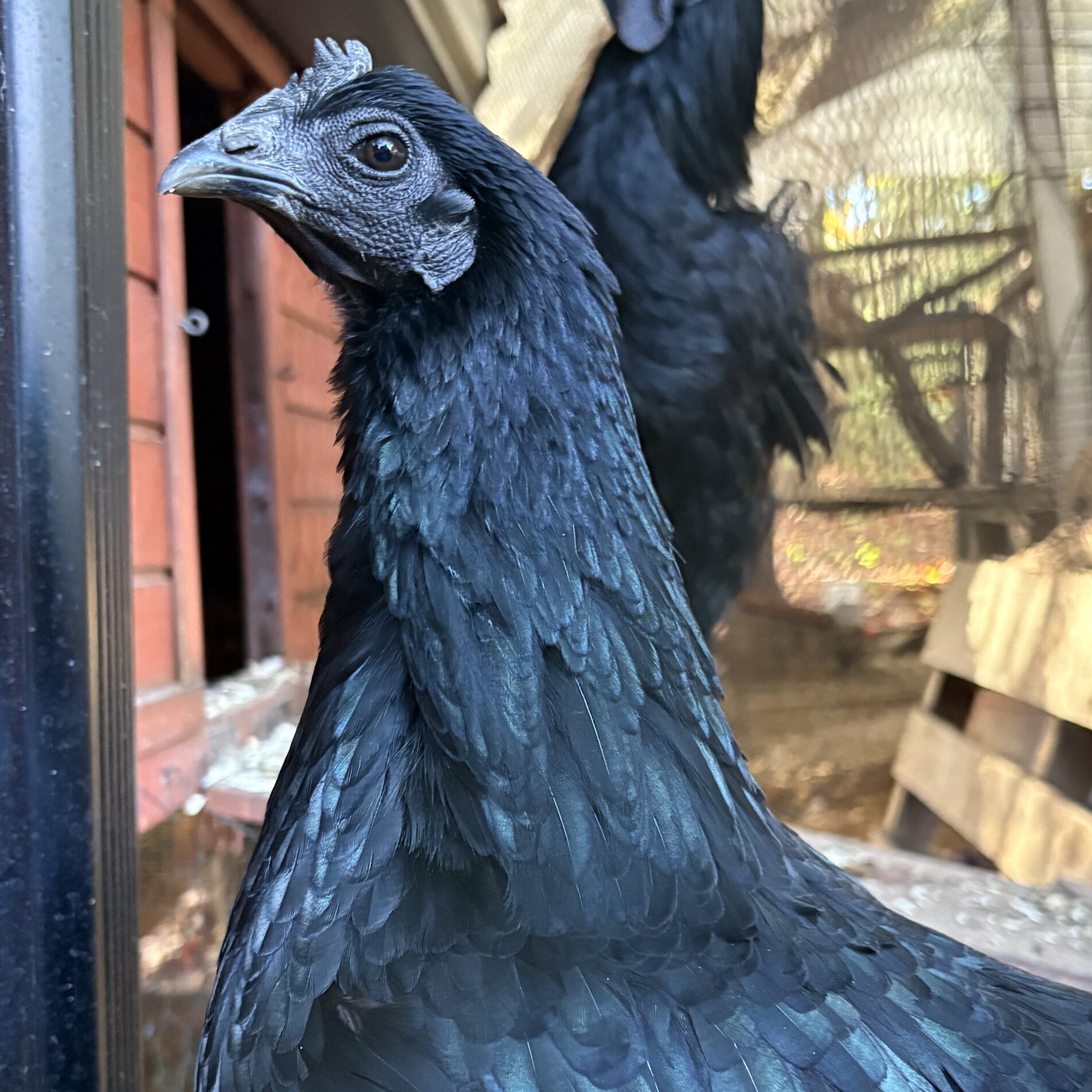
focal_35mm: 31
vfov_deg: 51.7
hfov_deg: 52.5
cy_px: 380
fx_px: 1106
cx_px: 547
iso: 500
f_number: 1.6
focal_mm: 5.96
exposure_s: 1/55
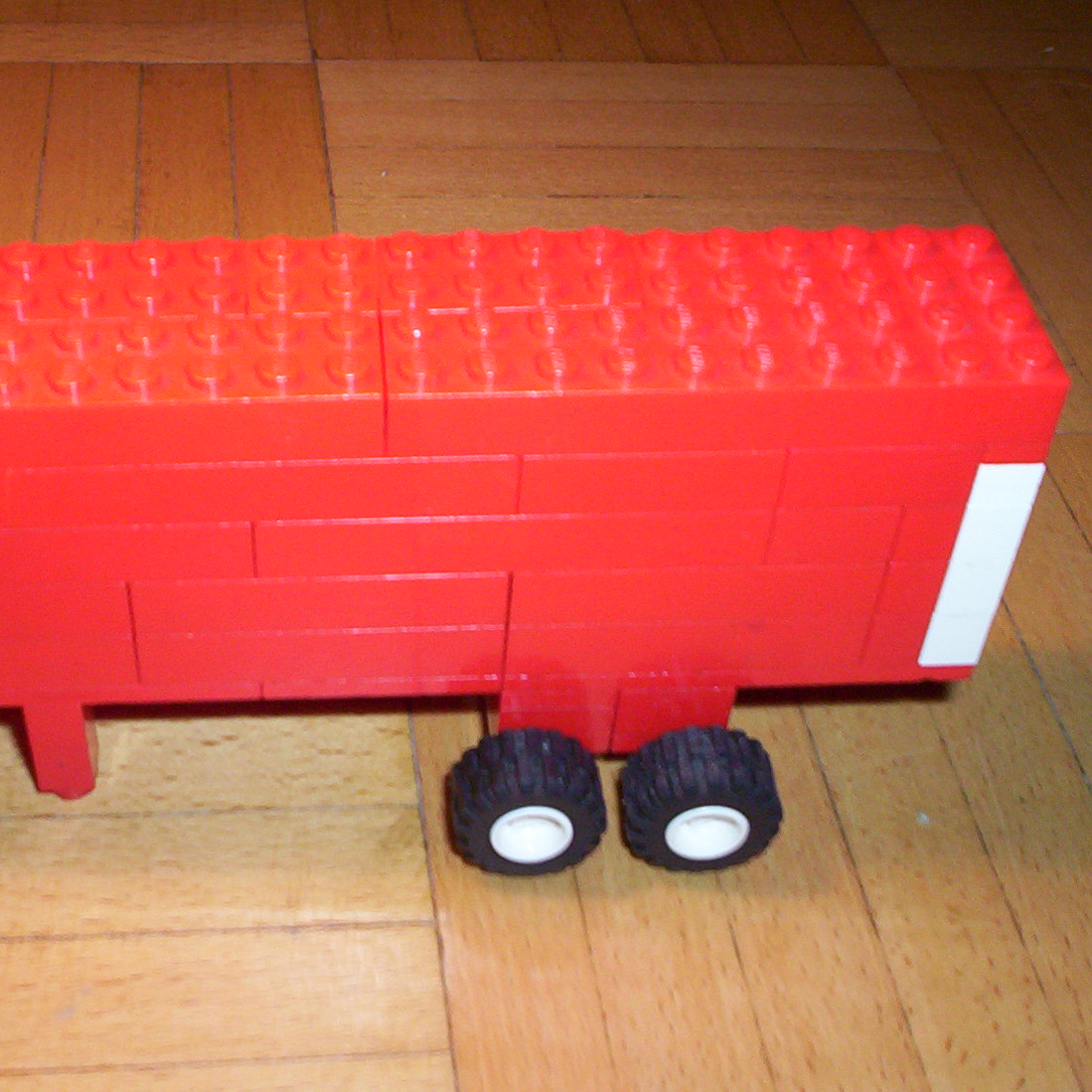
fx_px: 1785
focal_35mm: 50
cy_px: 567
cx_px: 404
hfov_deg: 33.8
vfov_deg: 34.0
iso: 140
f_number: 4.5
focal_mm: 4.99
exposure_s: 1/60
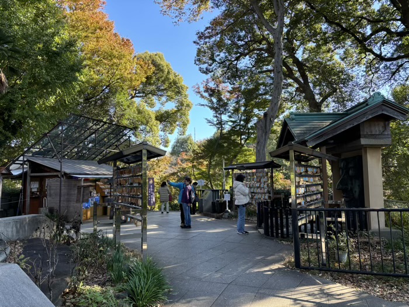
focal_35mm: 26
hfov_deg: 67.3
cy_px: 154
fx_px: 307
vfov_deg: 53.1
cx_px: 204
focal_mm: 5.96
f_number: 1.6
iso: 40
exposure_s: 1/253
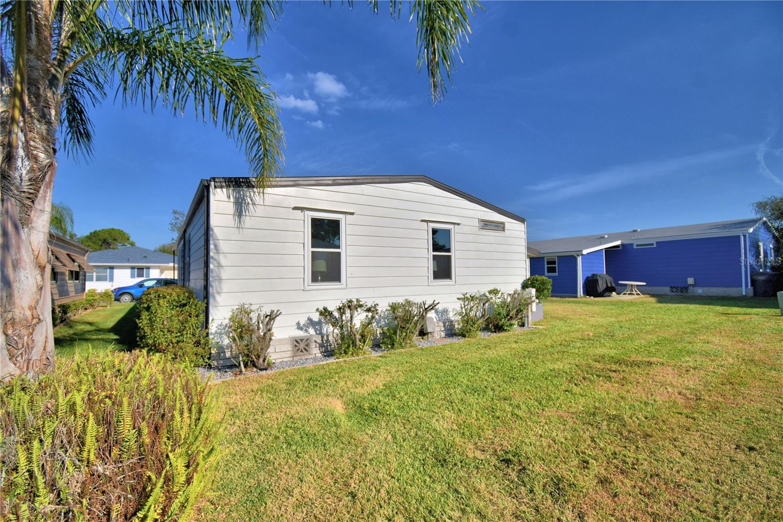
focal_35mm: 15
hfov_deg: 100.4
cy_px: 261
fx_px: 326
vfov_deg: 77.3
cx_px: 392
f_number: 4.5
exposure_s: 1/2500
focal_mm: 10
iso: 100
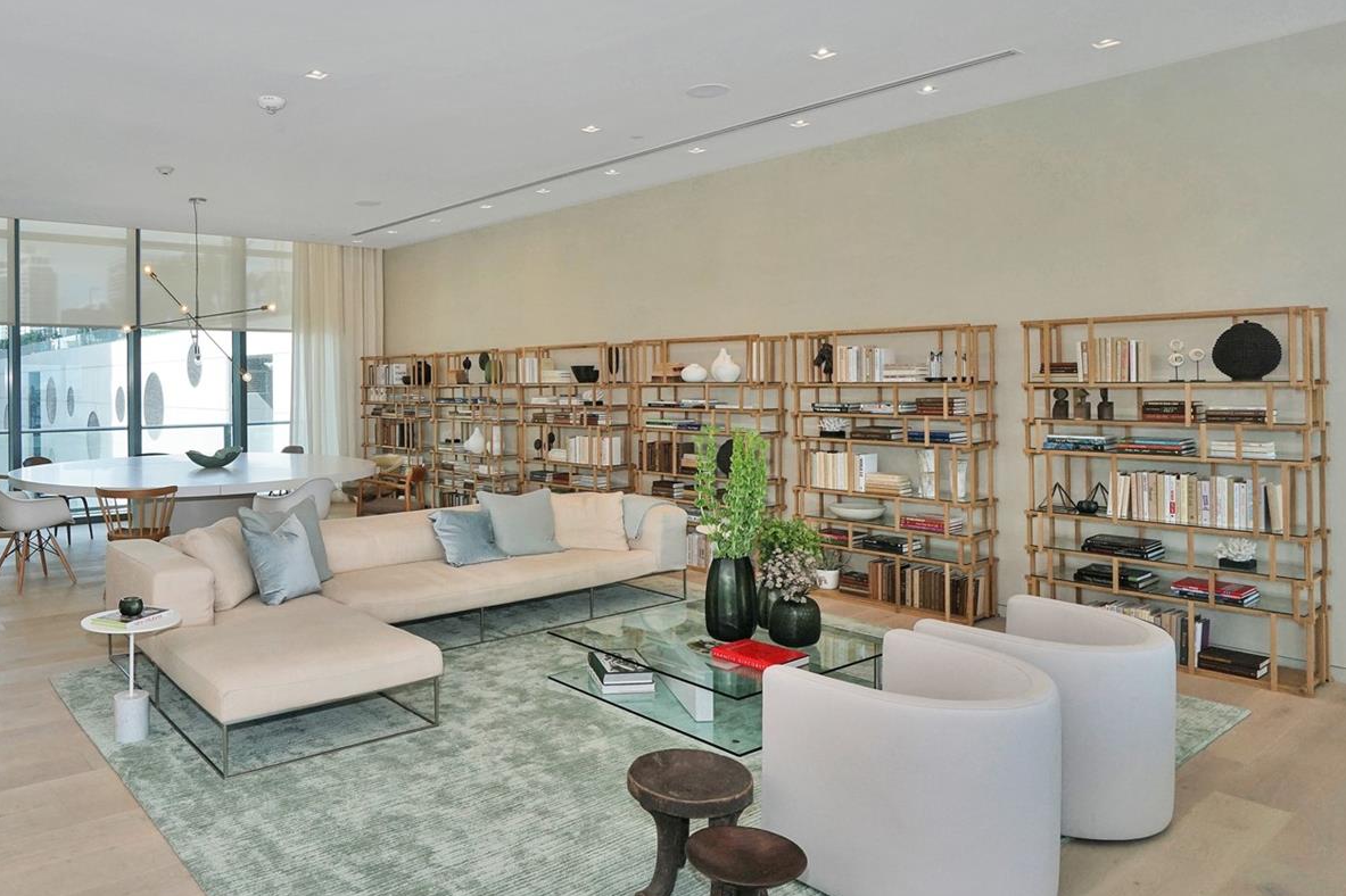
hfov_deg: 74.5
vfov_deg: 54.9
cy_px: 387
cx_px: 488
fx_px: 860
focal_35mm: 23
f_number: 11
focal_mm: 17
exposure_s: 1/160
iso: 500
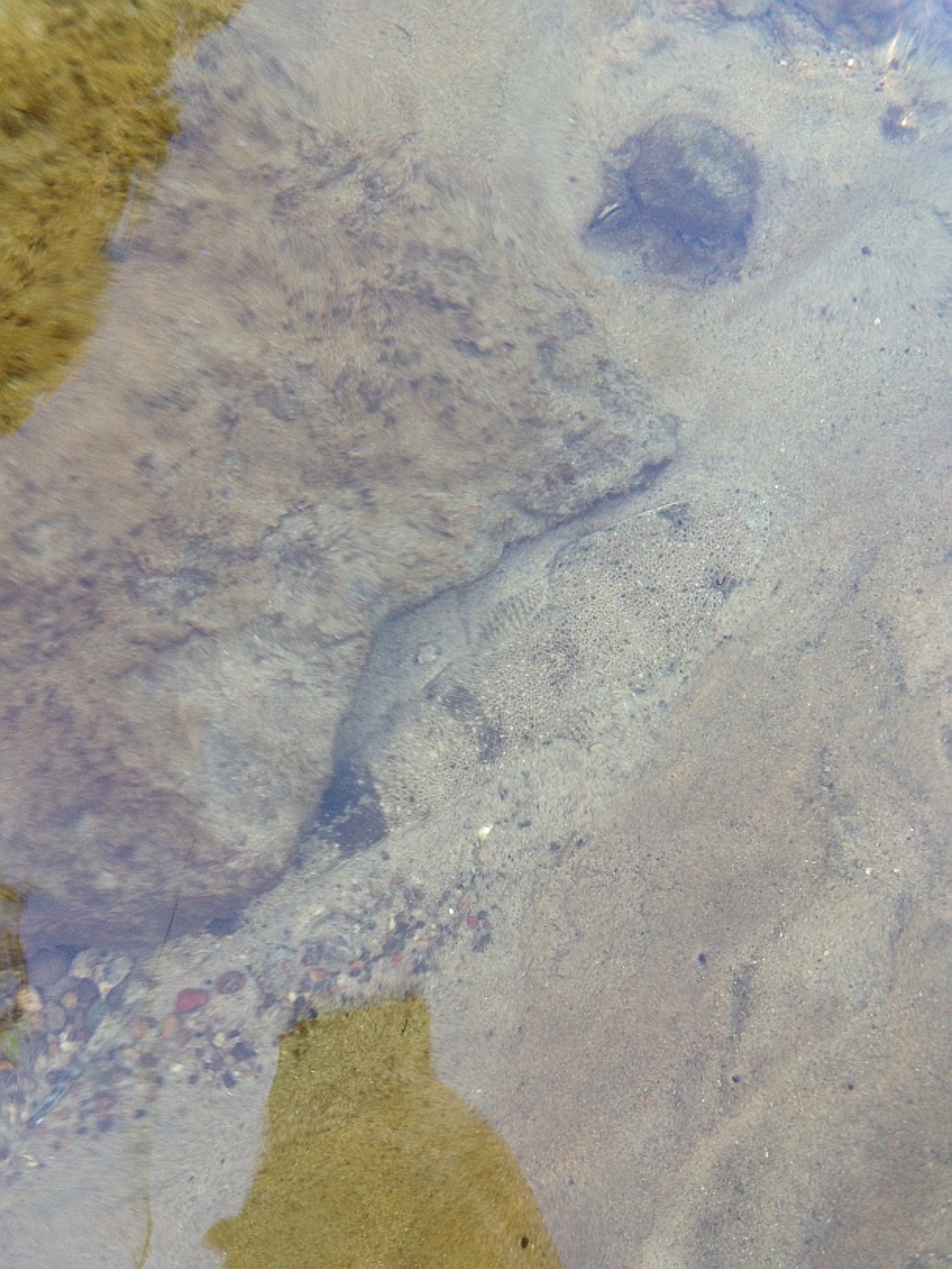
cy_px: 634
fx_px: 1283
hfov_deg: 40.7
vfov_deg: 52.6
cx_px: 476
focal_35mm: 35
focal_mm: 4.28
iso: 80
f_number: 2.4
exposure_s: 1/60
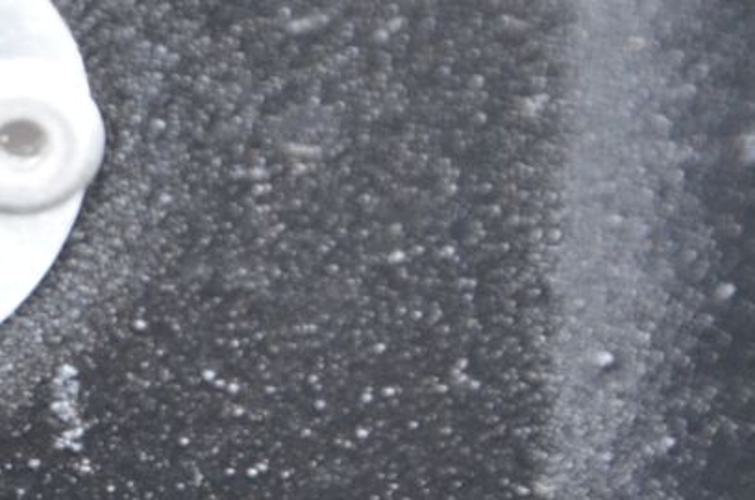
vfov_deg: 2.6
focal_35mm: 529
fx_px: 11068
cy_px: 748
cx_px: -526
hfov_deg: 3.9
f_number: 5.3
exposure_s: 1/60
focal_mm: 80
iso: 800
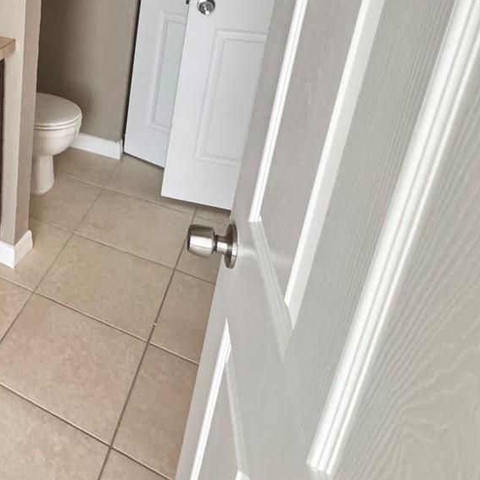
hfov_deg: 37.5
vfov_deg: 43.6
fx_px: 549
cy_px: 58
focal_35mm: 35
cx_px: -75
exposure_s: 1/60
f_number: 2.2
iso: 640
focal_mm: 2.22
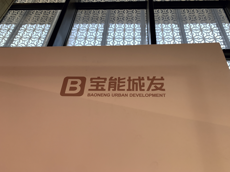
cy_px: 86
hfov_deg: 67.3
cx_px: 115
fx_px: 173
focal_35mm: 26
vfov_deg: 53.1
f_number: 1.8
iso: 64
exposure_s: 1/120
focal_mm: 4.25
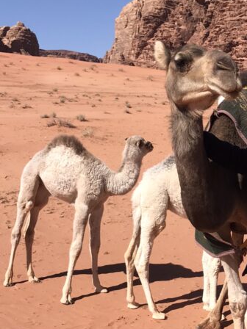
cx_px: 176
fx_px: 609
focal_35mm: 64
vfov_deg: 30.3
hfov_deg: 22.8
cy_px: 162
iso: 20
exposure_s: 1/2817
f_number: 1.8
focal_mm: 3.99
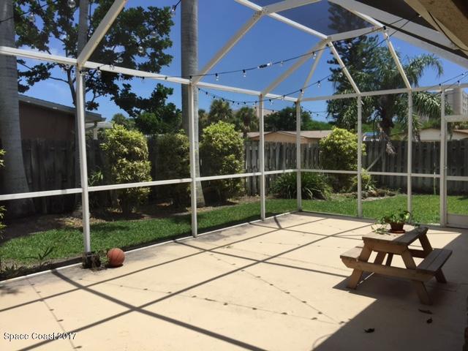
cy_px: 176
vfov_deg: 48.2
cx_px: 234
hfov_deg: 61.7
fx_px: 392
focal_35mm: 29
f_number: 2.2
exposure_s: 1/1883
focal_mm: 4.15
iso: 32
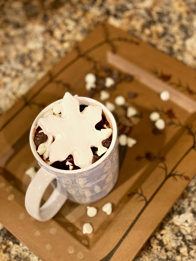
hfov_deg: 28.0
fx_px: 393
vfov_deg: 36.8
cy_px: 130
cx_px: 98
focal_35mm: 52
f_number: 2
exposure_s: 1/40
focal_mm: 6
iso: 320
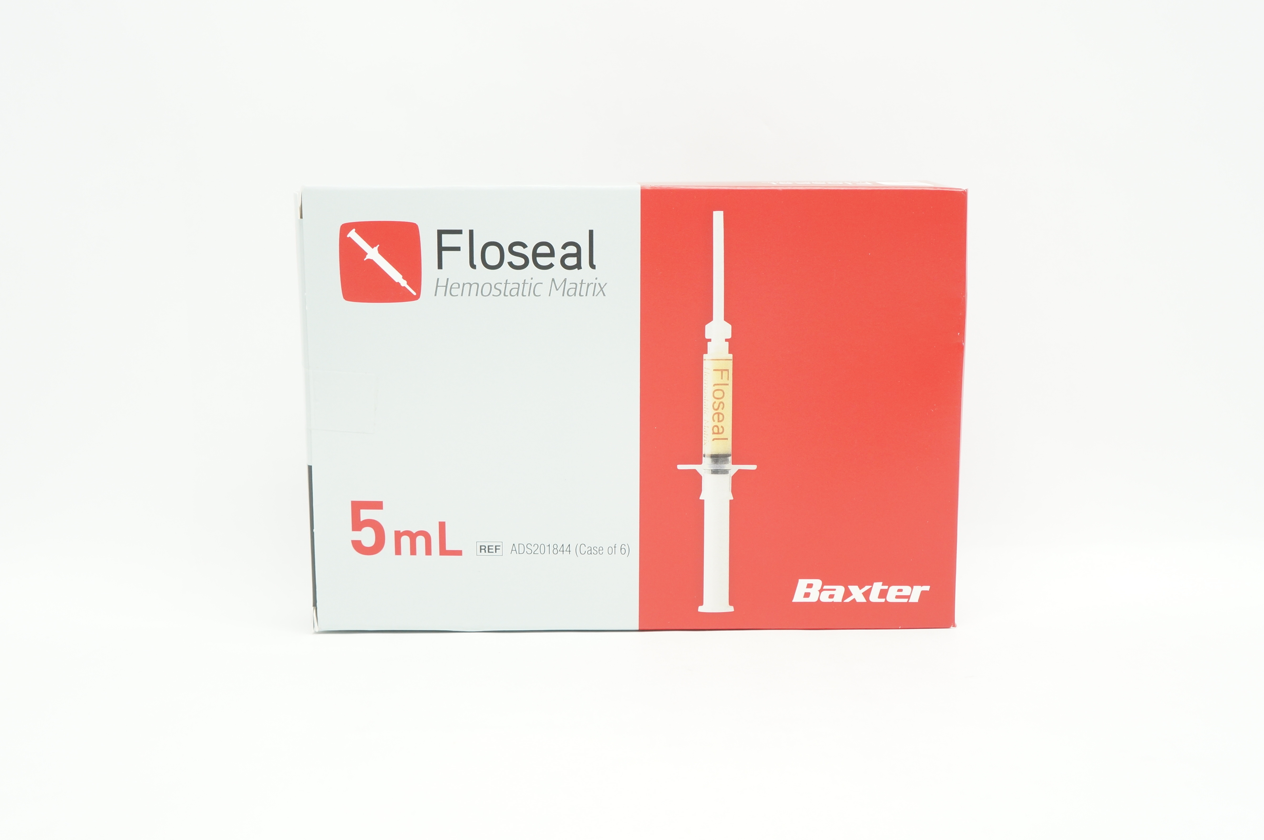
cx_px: 631
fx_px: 1403
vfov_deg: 33.3
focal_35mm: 40
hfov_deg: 48.5
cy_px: 413
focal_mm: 26
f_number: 7.1
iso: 400
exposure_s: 1/25
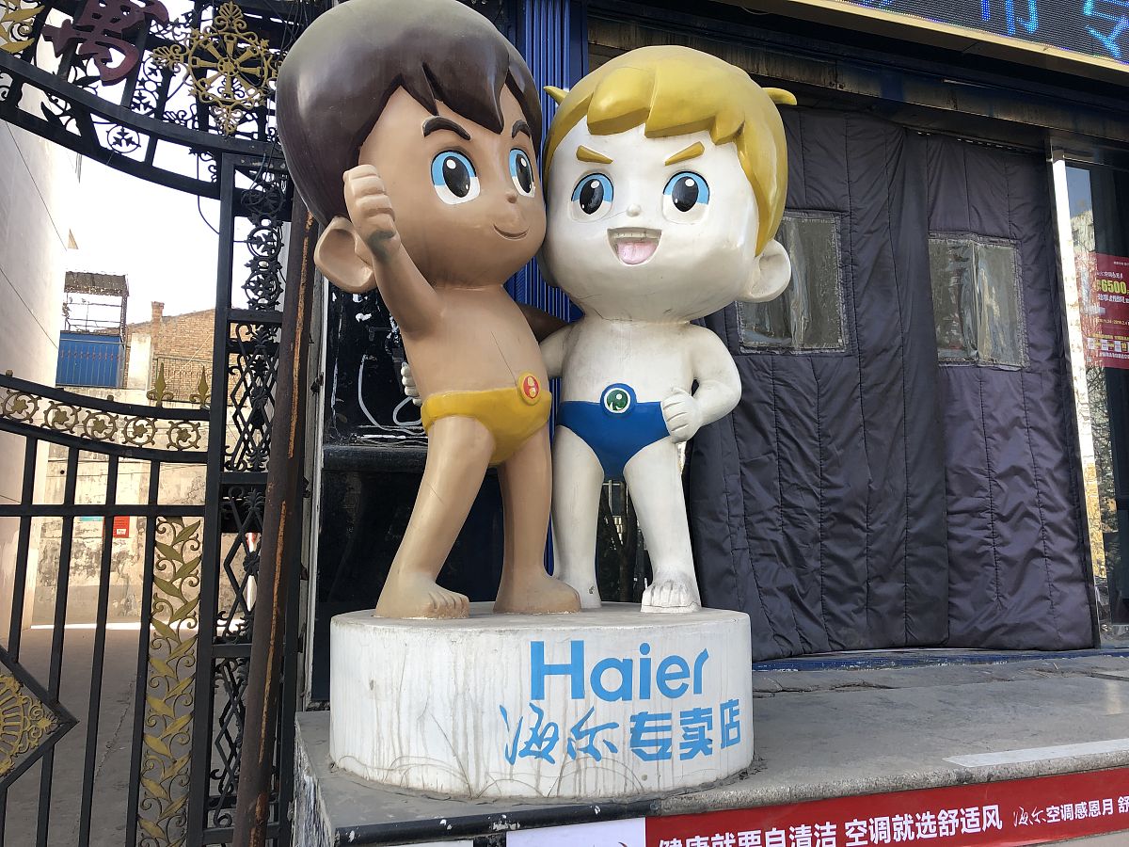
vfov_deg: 49.7
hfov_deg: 63.4
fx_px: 913
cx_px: 564
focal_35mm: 28
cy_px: 424
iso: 20
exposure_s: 1/120
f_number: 1.8
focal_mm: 3.99
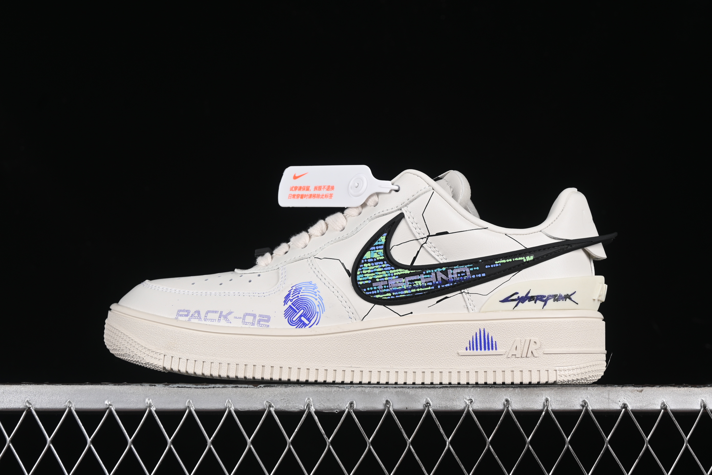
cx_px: 356
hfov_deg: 27.0
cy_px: 238
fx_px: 1483
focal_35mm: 75
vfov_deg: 18.2
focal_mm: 50
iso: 160
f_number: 8
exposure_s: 1/100
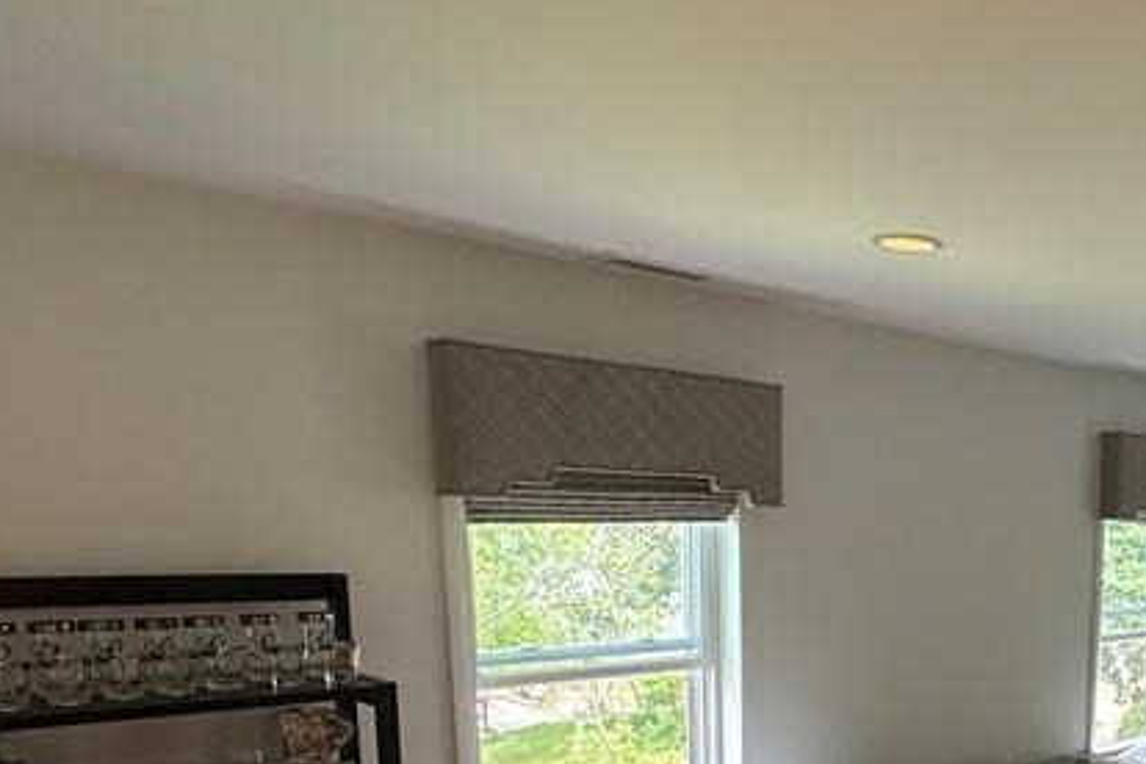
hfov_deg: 46.7
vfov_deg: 34.3
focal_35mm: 36
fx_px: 1146
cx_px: 1074
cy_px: 725
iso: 160
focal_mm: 2.22
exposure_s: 1/120
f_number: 2.2
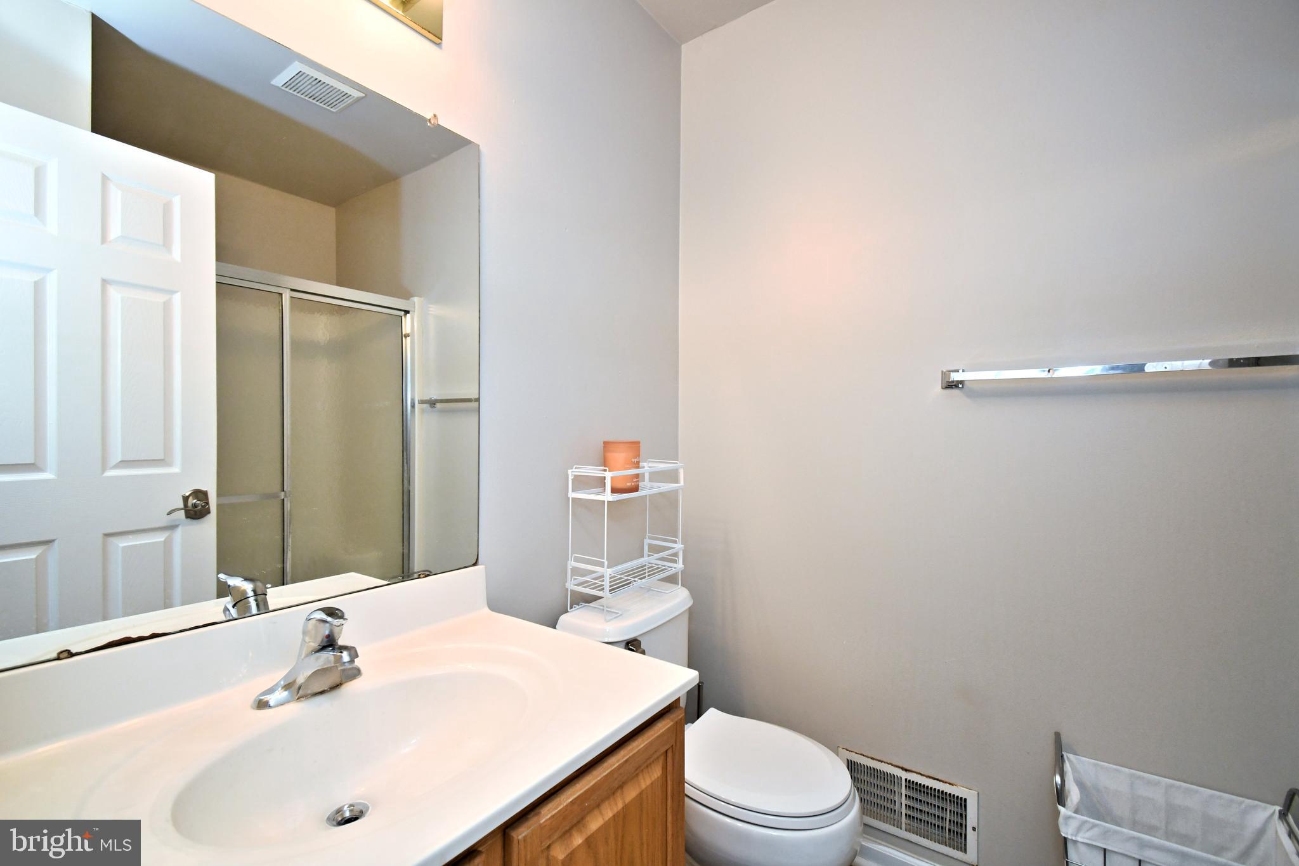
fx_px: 541
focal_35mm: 15
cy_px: 433
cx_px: 650
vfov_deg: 77.3
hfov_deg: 100.4
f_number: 4.5
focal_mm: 10
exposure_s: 1/125
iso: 1000
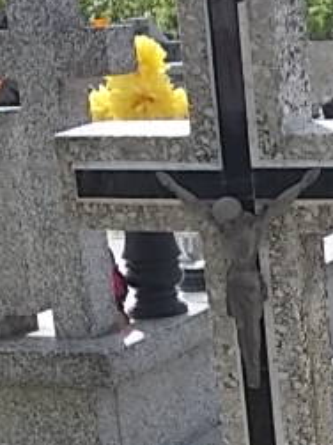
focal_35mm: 97
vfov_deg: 19.9
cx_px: 439
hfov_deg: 14.6
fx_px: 1245
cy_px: 386
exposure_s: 1/160
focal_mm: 5.3
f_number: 6.2
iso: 80
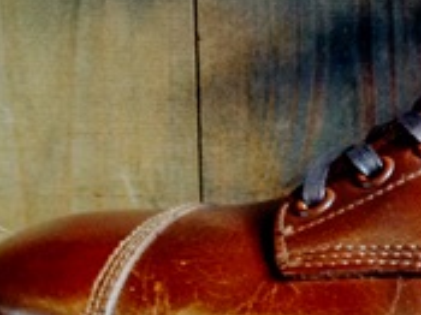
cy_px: 120
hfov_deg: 17.2
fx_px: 1300
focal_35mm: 107
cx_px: 558
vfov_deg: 13.8
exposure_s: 1/15
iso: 320
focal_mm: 4.28
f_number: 2.4
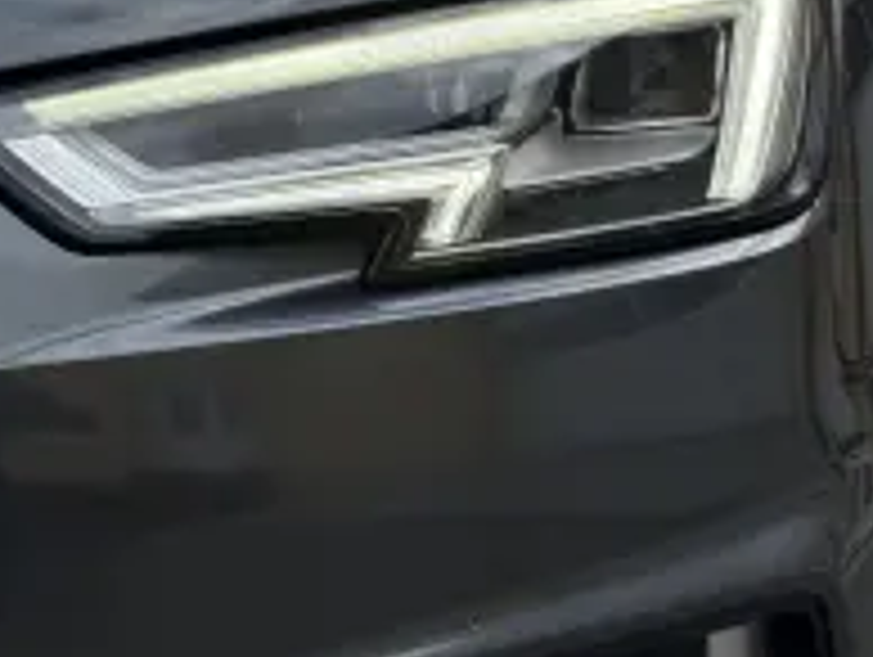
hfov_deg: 22.0
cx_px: 414
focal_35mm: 89
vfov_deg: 16.5
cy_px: 122
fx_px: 2247
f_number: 1.78
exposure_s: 1/4587
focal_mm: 6.76
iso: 64
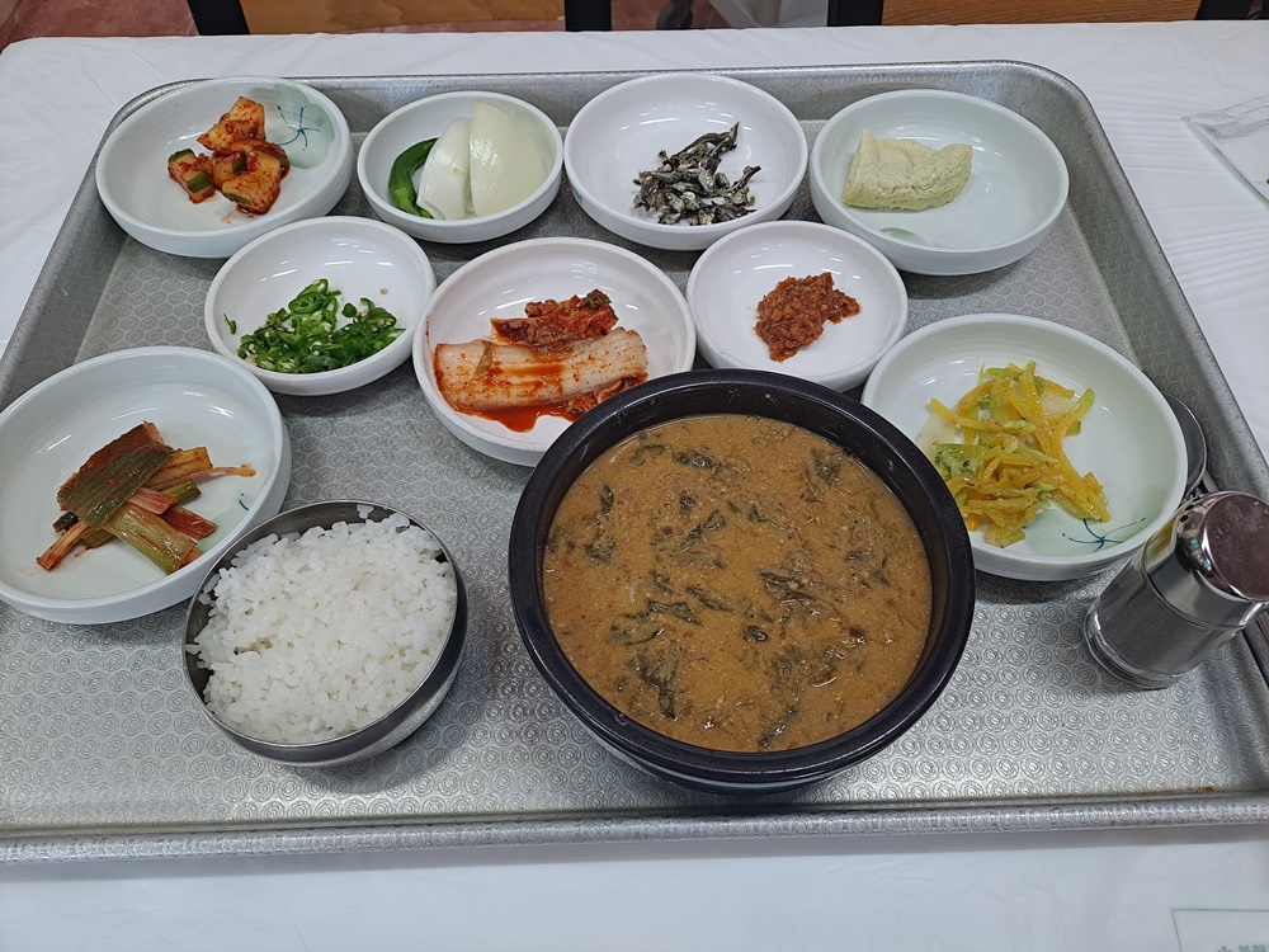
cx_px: 634
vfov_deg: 56.8
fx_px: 880
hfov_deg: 71.6
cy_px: 476
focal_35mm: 24
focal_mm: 5.23
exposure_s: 1/60
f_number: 1.8
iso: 80
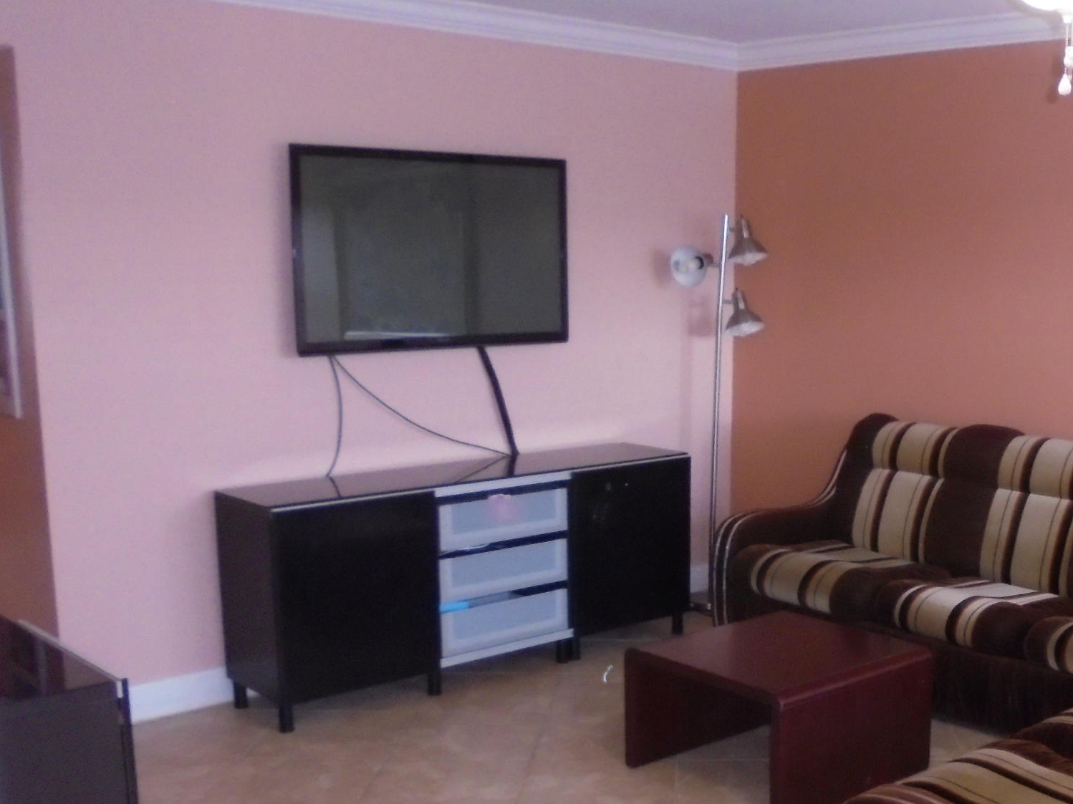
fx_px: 1395
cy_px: 523
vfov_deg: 32.0
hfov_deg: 41.2
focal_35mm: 45
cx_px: 759
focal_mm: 4.6
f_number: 3.5
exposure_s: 1/30
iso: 400
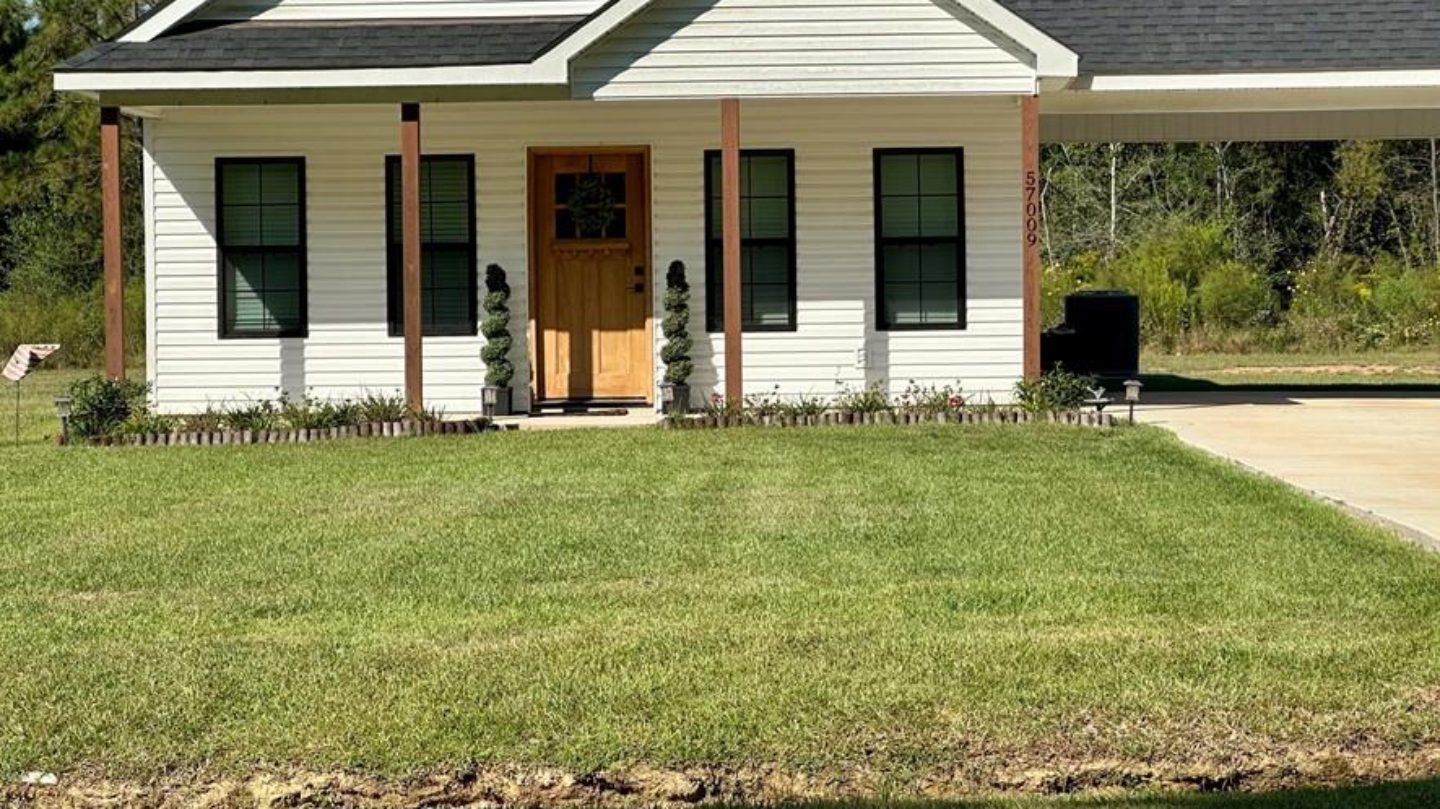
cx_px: 808
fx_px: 3703
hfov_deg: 22.0
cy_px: 309
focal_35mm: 97
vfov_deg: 12.5
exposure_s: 1/1004
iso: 32
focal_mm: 9
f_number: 2.8
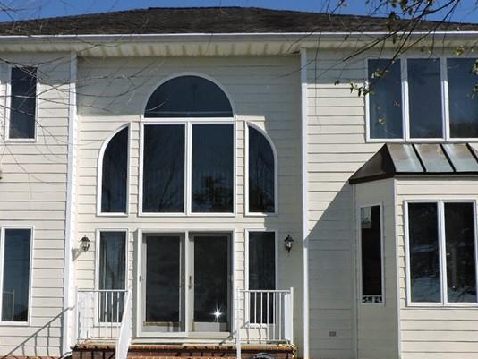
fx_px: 635
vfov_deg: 31.3
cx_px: 185
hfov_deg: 41.0
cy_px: 244
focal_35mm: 46
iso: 160
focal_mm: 4.3
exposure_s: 1/2000
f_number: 3.3
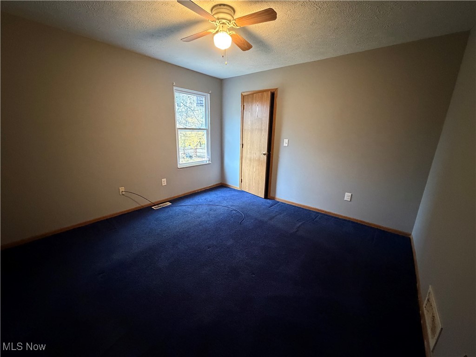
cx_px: 238
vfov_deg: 85.7
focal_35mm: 14
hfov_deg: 102.1
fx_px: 193
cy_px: 178
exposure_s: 1/40
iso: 1000
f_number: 2.2
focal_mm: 2.22
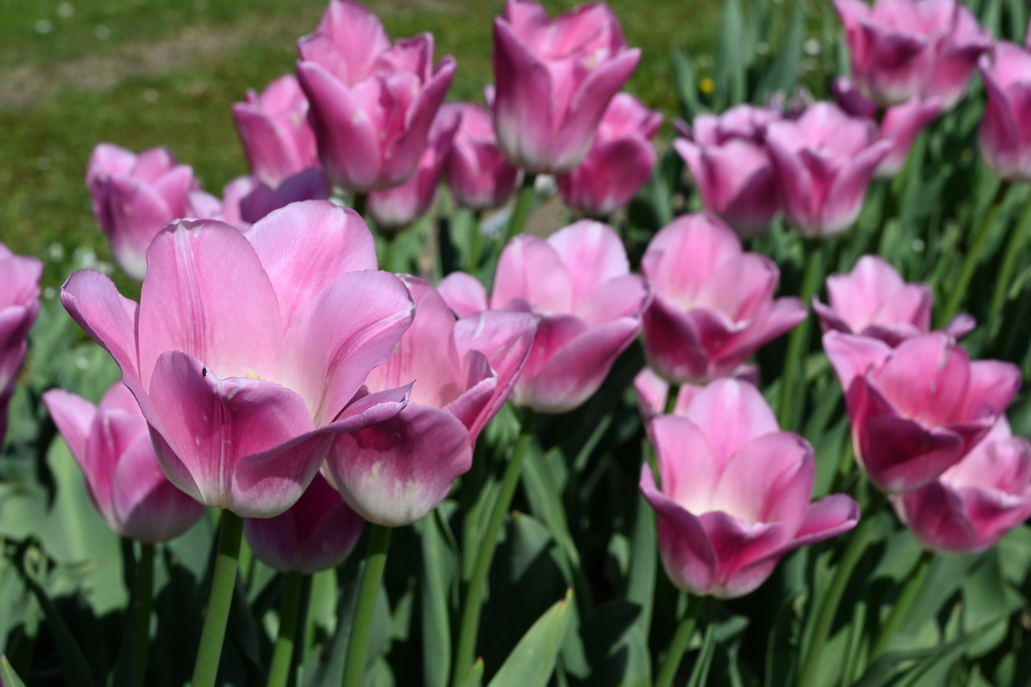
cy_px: 344
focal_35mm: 50
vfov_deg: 27.0
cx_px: 516
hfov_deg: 39.6
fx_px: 1432
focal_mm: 50
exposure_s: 1/1600
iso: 640
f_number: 13
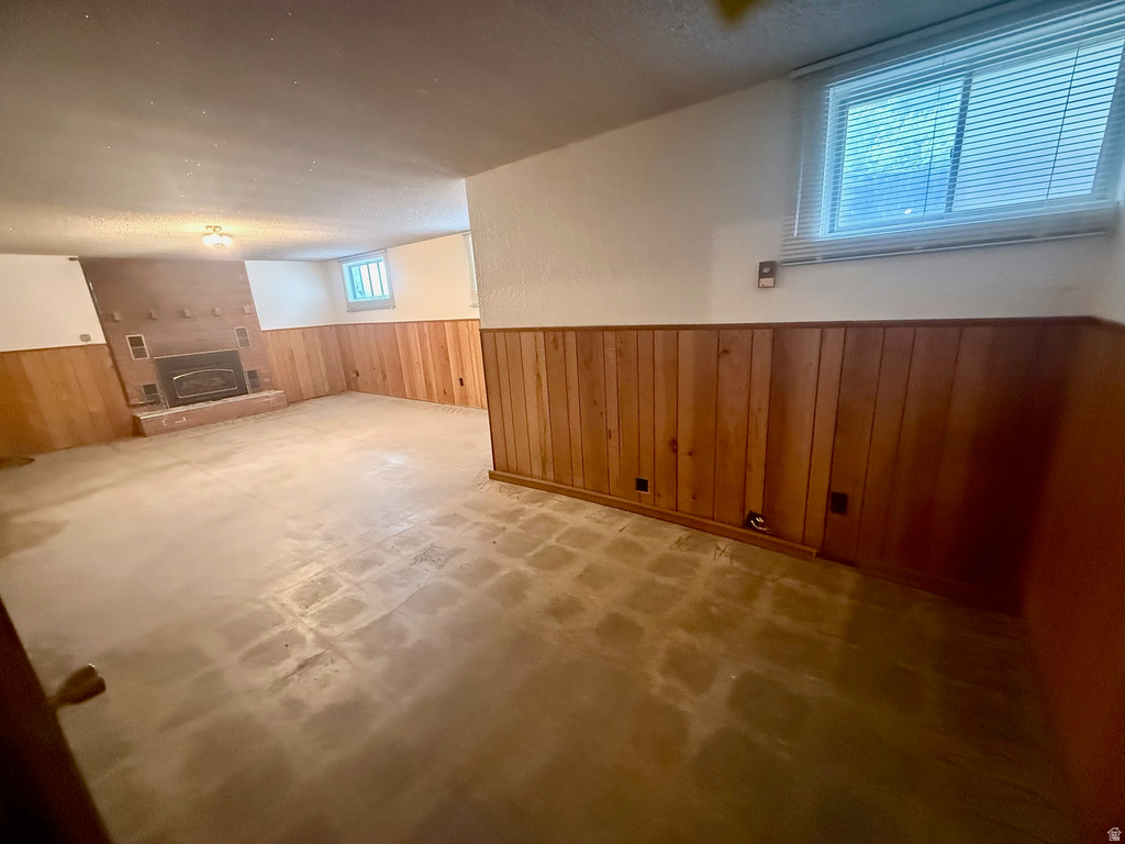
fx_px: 455
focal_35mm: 14
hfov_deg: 102.1
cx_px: 562
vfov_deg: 85.7
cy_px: 422
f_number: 2.2
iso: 1250
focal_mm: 2.22
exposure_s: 1/60
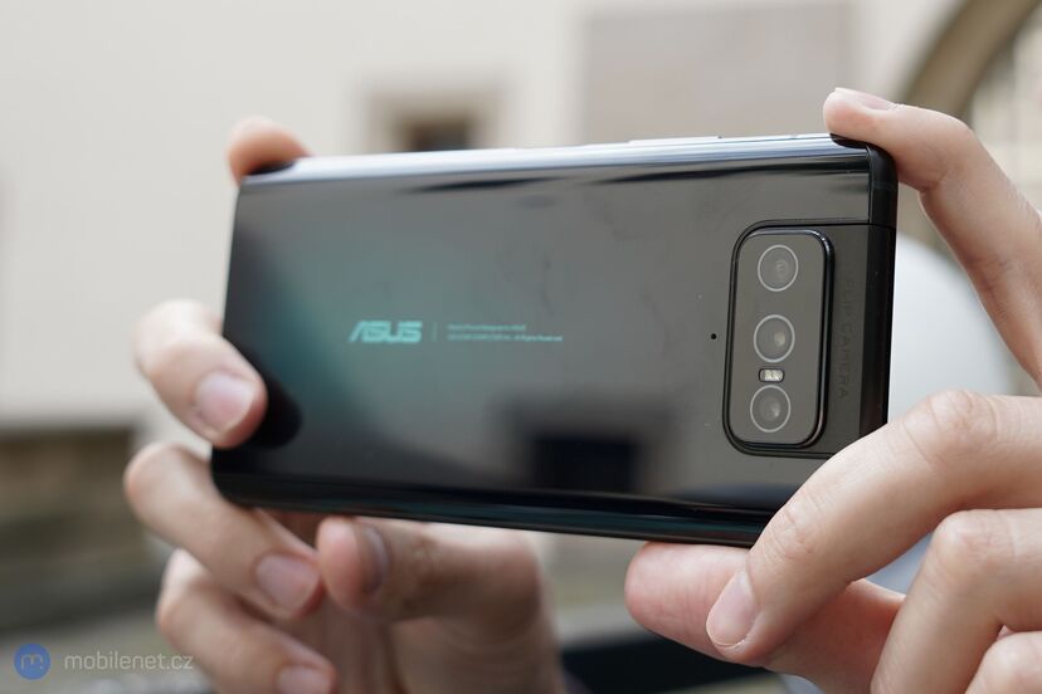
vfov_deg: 40.0
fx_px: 955
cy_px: 347
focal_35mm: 33
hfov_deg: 57.2
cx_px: 521
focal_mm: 33
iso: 100
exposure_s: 1/200
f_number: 4
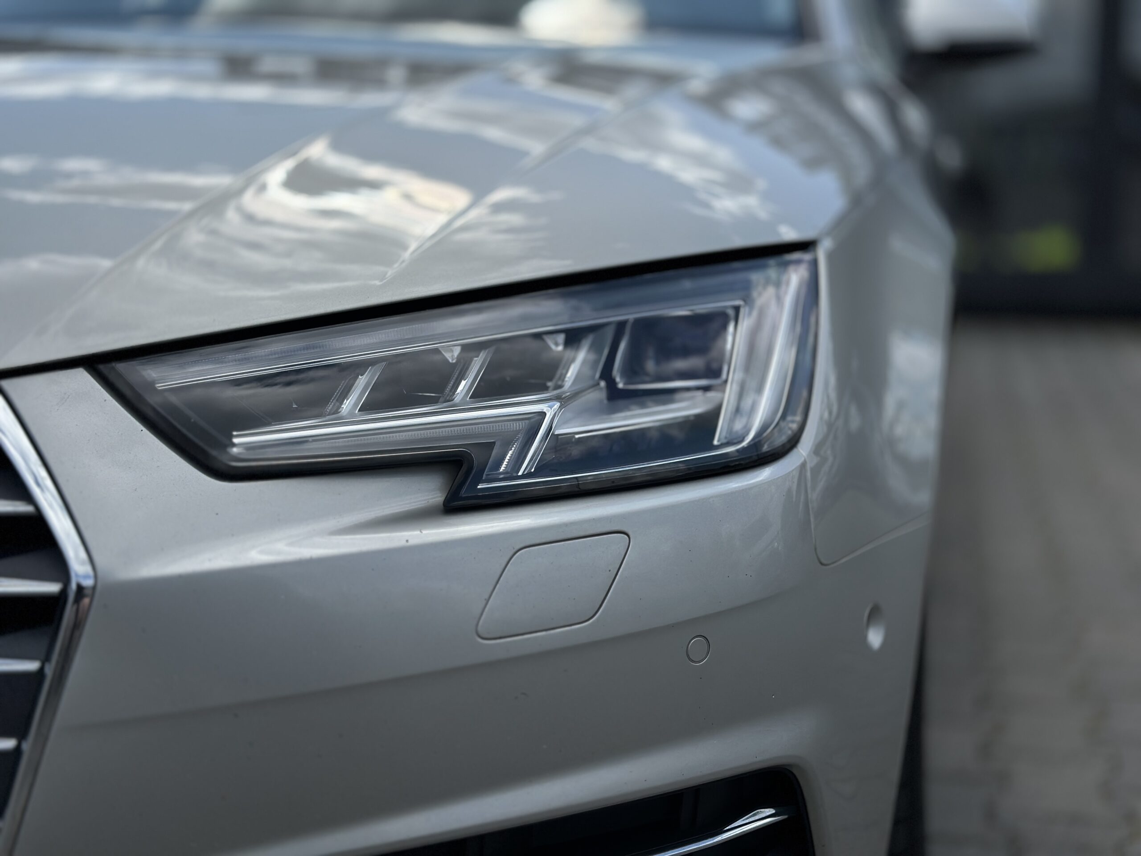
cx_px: 570
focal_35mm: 48
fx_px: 1582
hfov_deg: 39.7
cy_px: 428
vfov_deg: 30.3
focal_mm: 6.86
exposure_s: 1/8929
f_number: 1.78
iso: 100
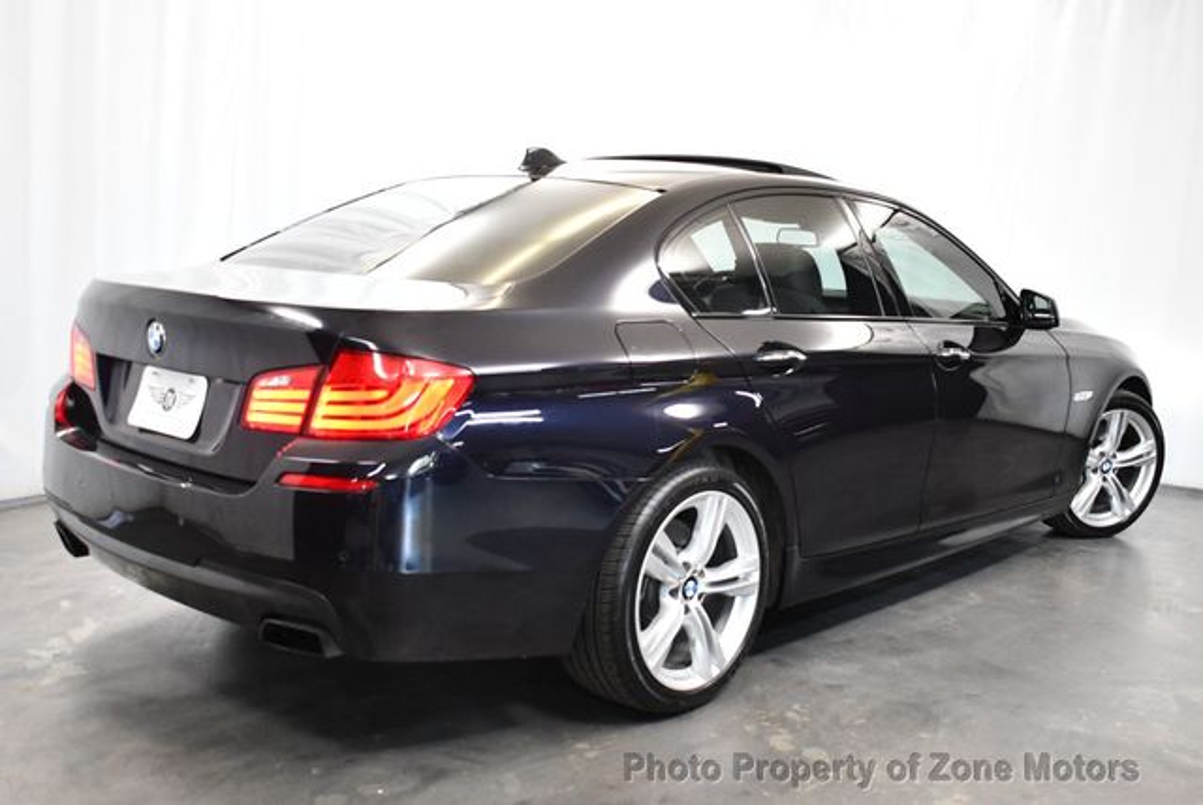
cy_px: 402
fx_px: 1338
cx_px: 602
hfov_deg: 48.4
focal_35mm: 40
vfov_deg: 33.5
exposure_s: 1/125
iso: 1800
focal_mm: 20
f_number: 3.5
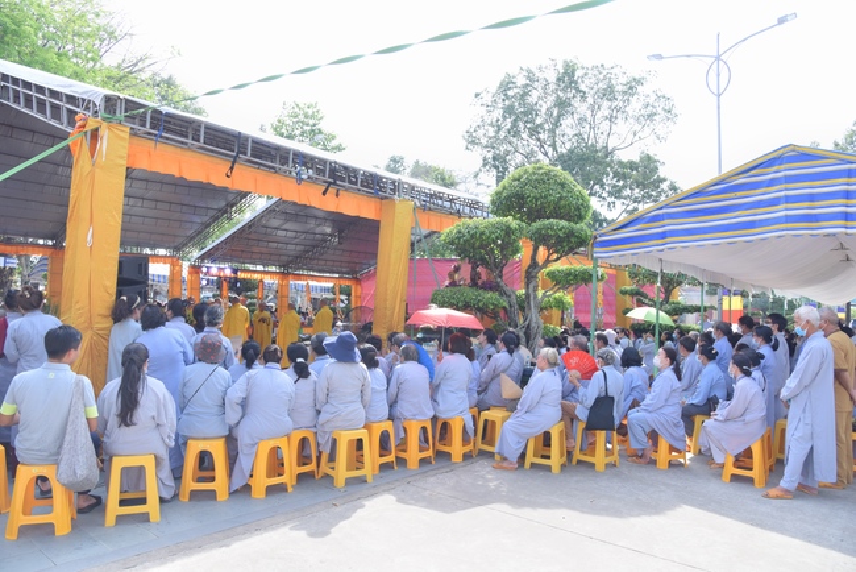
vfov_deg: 53.2
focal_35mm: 24
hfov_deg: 73.7
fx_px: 571
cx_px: 428
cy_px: 286
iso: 160
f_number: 7.1
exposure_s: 1/125
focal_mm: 24
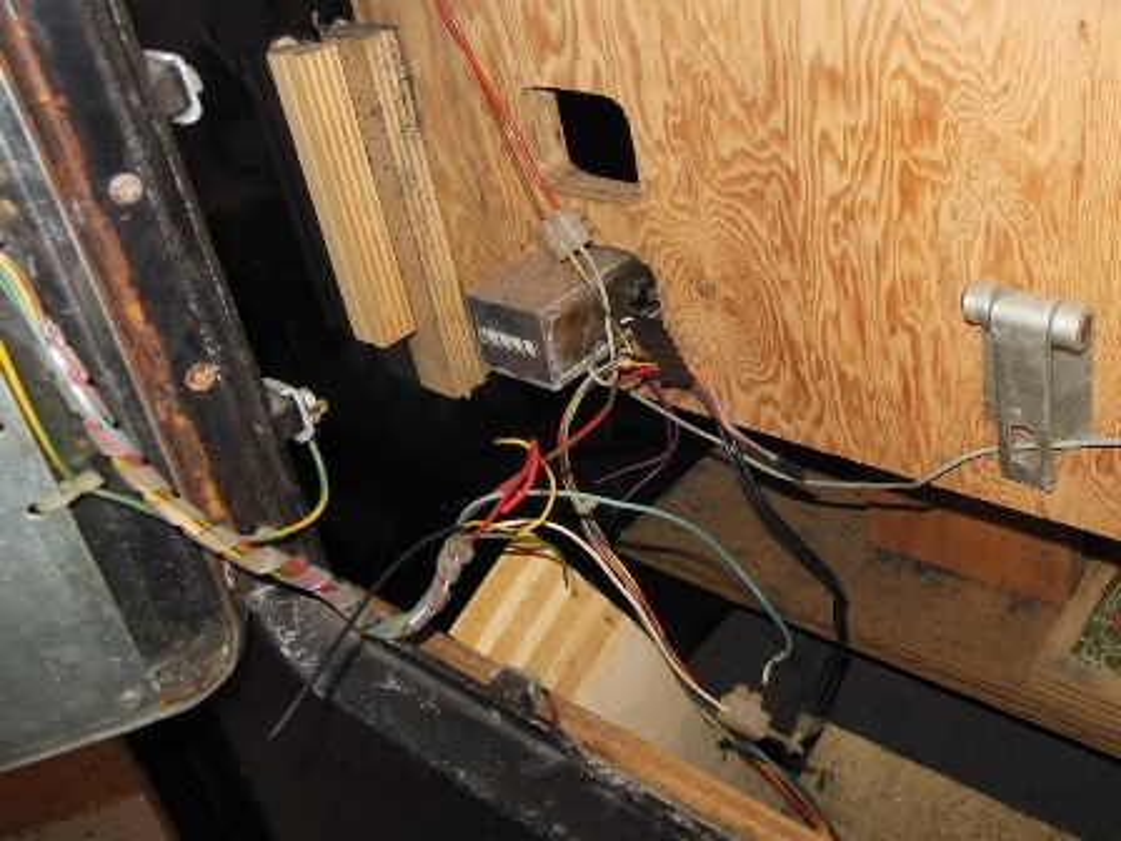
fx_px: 810
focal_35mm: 25
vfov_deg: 54.9
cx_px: 560
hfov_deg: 69.4
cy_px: 420
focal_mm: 4.5
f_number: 3.2
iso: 125
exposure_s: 1/25
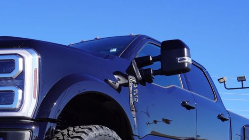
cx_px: 73
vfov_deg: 17.0
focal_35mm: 70
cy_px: 127
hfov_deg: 29.8
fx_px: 462
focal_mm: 23
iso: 100
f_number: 9
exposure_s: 1/125
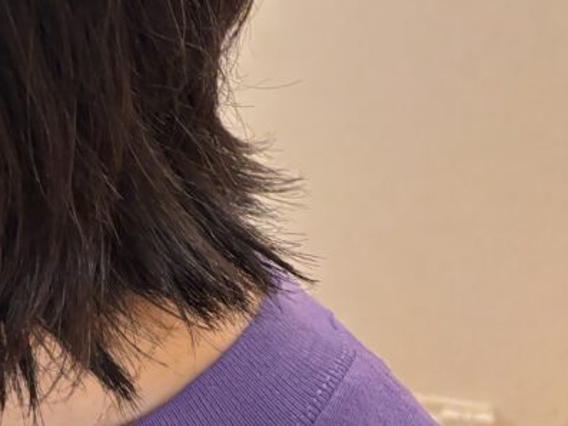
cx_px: -157
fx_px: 1100
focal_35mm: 67
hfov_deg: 25.3
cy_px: -60
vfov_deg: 20.7
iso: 400
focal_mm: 5.96
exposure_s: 1/33
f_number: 1.6
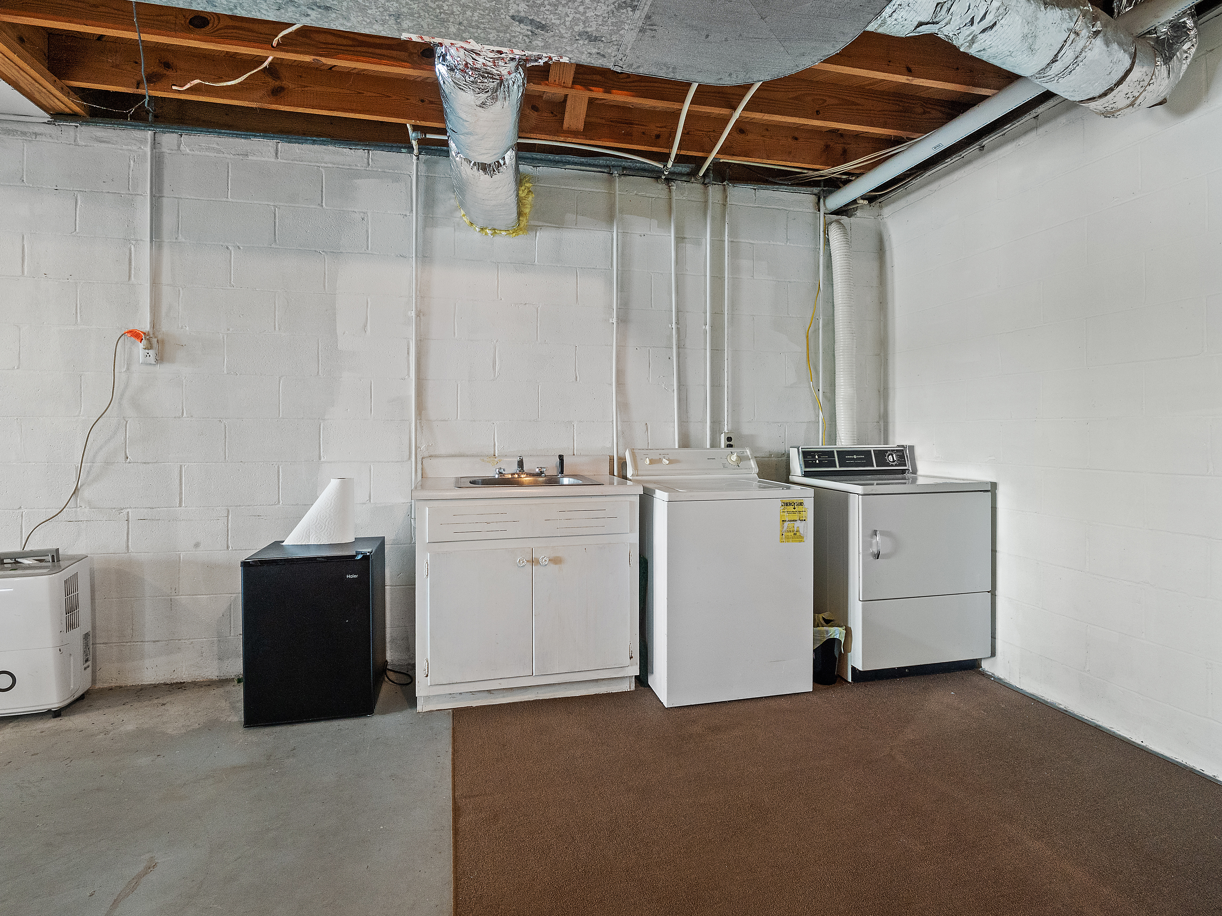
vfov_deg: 78.1
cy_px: 458
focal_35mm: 16
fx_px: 565
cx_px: 611
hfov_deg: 94.5
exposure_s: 1/4
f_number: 5.6
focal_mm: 8
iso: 800
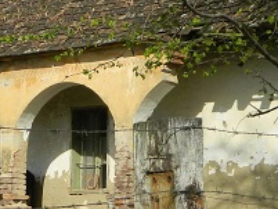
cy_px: 94
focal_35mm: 227
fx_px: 1824
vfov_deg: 6.6
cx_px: 55
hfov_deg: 8.7
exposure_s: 1/800
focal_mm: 10.2
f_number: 3.8
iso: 80
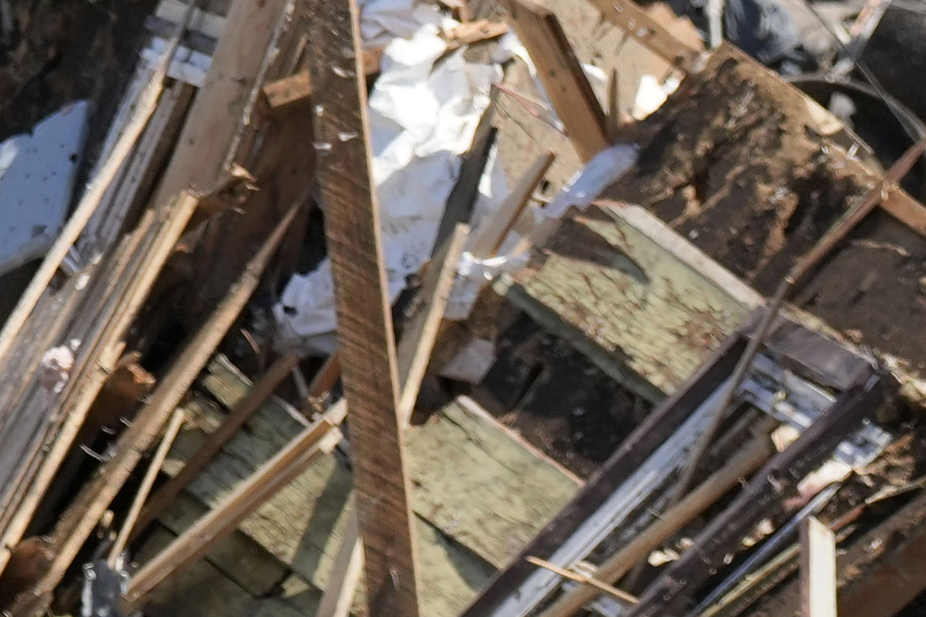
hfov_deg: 2.1
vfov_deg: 1.4
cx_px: 1670
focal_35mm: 969
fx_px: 24920
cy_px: 1210
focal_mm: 140
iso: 400
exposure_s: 1/1600
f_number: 5.6
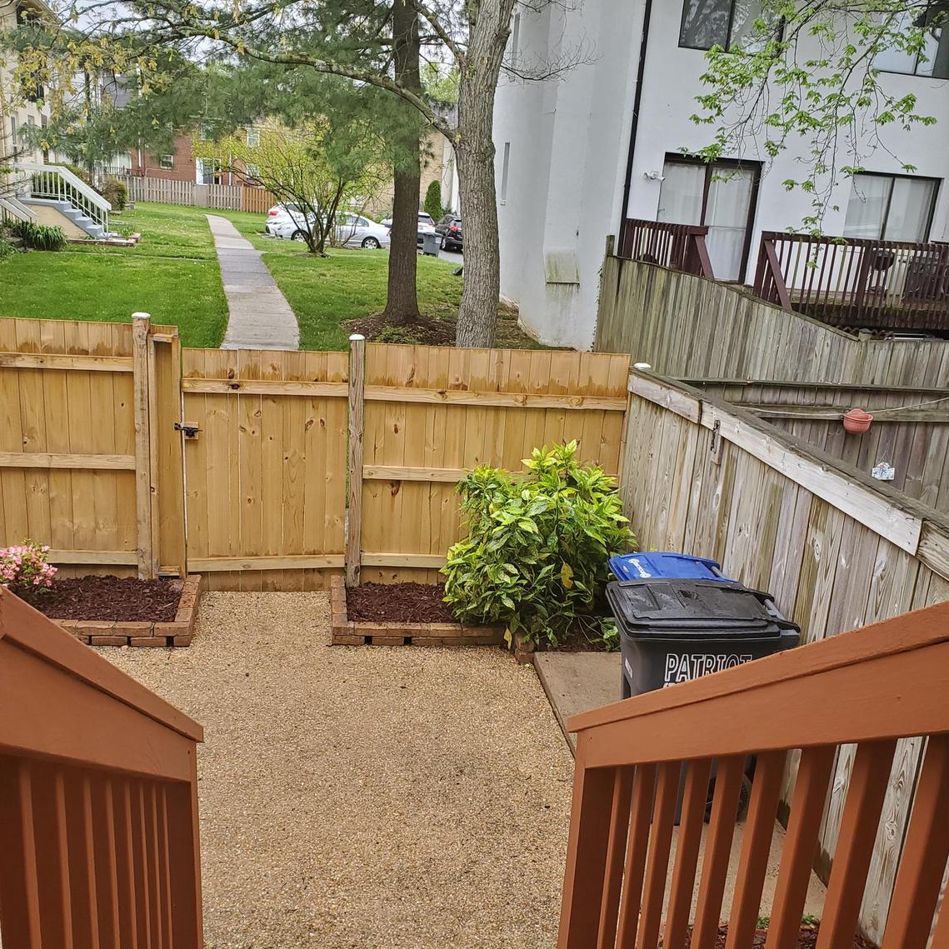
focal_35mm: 31
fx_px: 962
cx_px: 479
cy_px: 497
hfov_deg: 52.5
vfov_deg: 52.5
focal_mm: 4.3
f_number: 2.4
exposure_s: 1/120
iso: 100
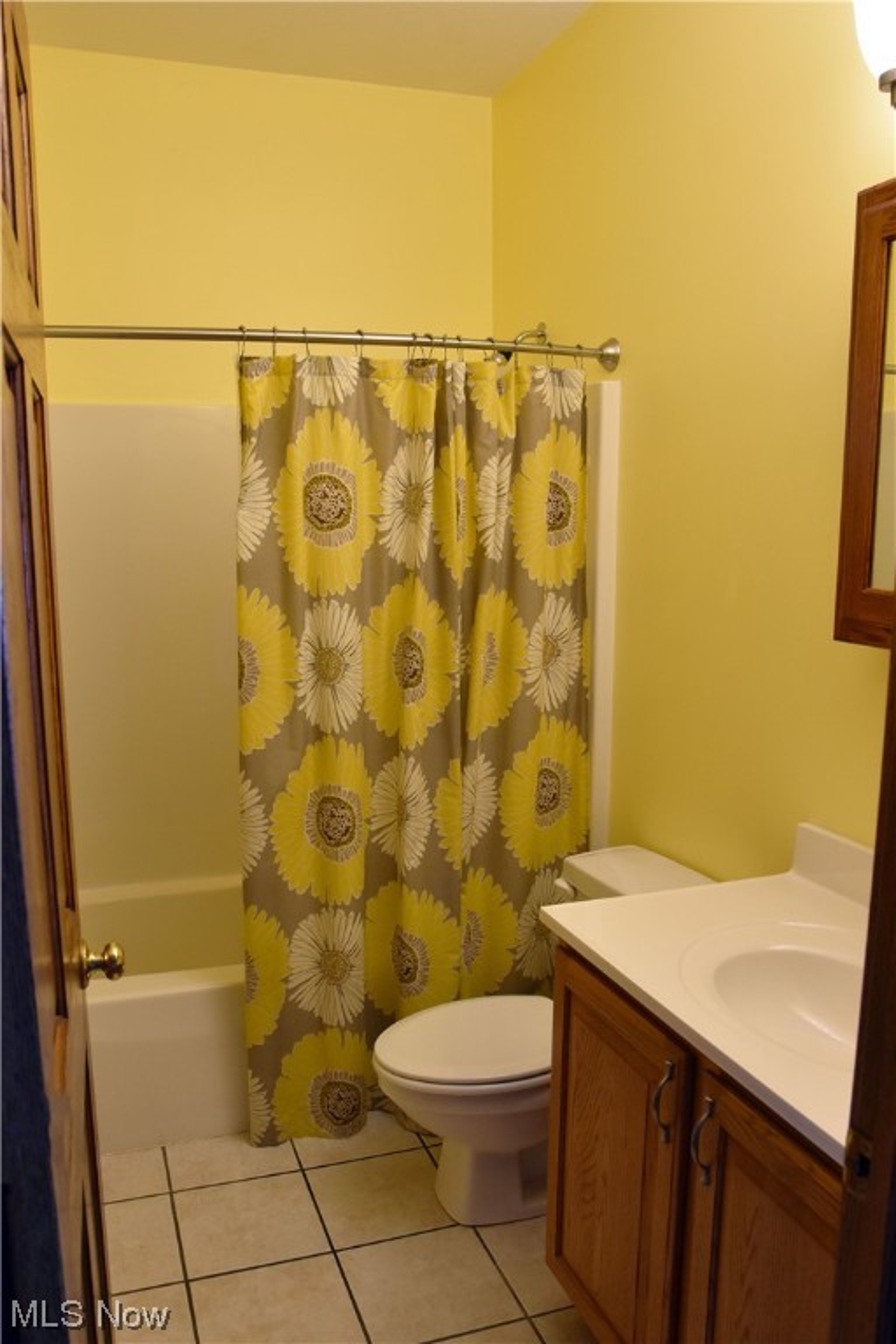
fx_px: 952
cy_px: 672
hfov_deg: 50.4
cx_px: 448
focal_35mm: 26
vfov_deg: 70.4
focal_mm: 17
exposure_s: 1/60
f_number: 4
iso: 1000
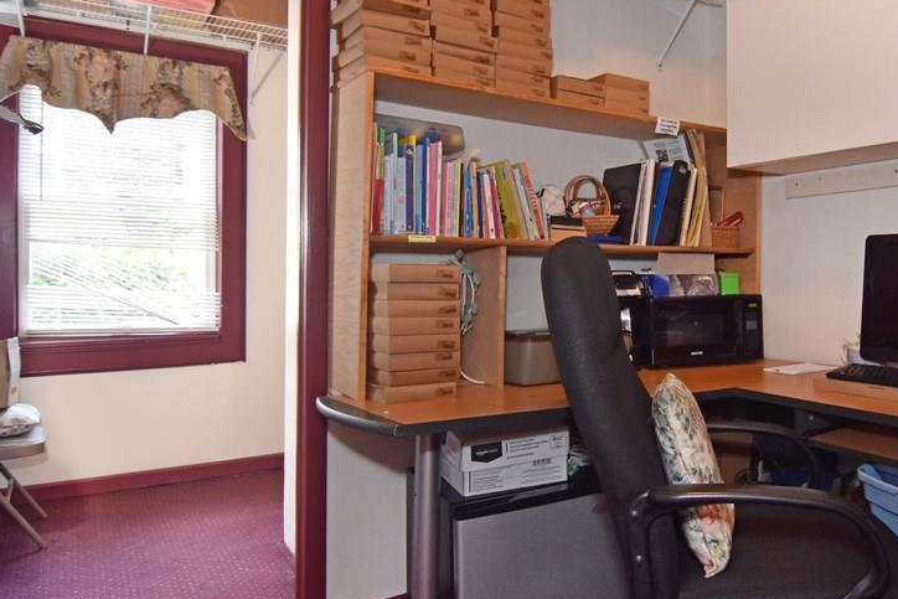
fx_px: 674
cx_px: 625
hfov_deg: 64.9
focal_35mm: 27
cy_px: 239
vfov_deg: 47.7
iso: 640
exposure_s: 1/25
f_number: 11
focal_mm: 12
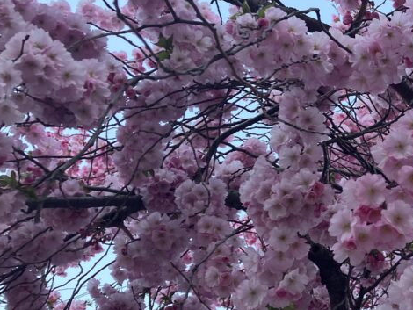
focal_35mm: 61
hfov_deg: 29.6
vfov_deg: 24.0
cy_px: 153
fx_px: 728
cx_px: 412
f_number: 1.8
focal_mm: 3.99
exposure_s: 1/121
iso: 80
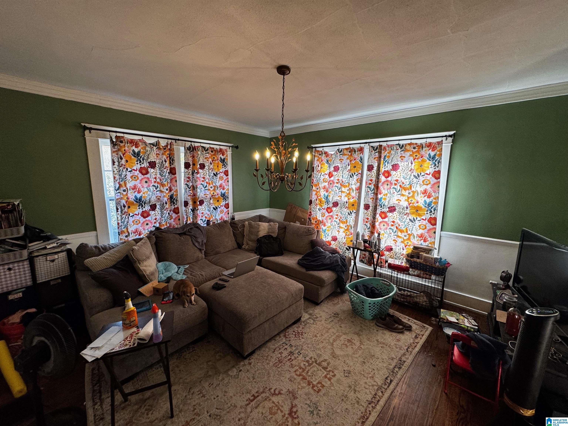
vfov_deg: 85.7
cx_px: 284
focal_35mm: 14
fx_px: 230
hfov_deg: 102.1
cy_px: 213
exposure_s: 1/120
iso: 160
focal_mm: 2.22
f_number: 2.2
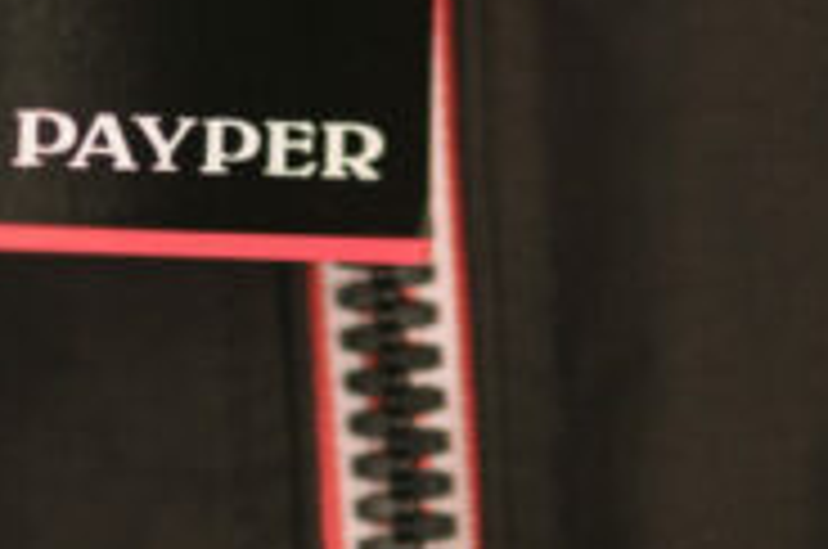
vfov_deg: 2.9
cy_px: -412
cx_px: -522
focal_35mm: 474
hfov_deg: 4.3
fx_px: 10883
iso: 400
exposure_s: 1/125
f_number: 1.8
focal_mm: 85
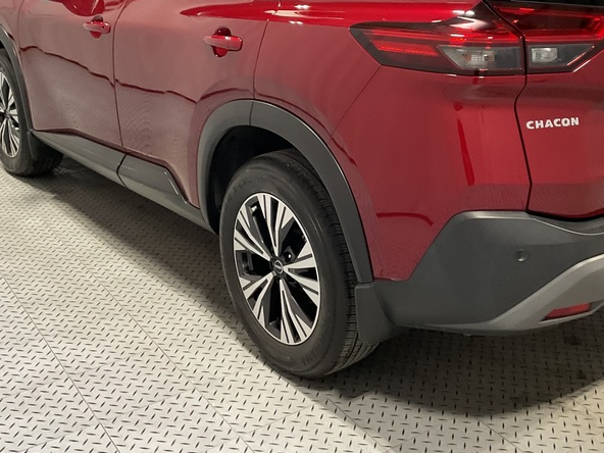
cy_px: 119
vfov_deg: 30.4
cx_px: 372
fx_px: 820
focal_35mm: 47
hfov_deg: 40.2
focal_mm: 3
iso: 125
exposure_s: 1/60
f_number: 1.8
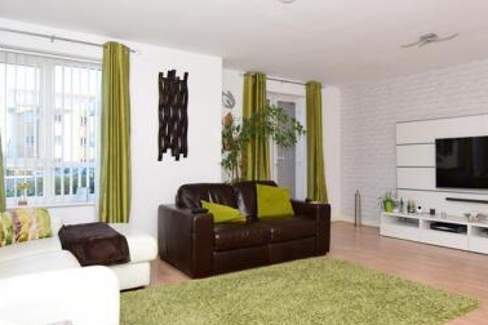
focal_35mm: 26
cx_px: 262
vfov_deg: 49.6
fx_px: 352
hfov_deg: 69.3
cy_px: 159
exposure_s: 1/100
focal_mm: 10
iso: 400
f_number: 8
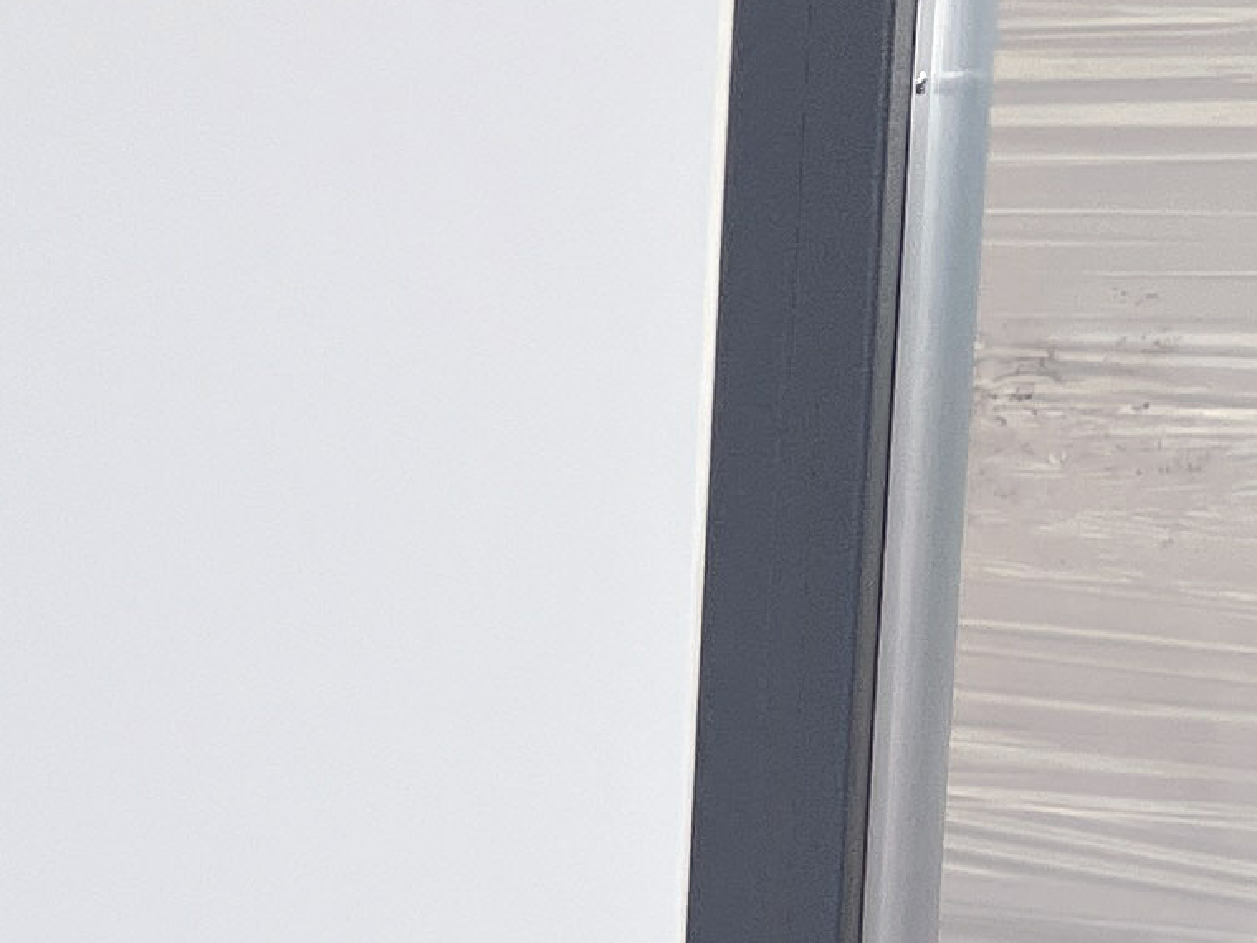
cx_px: -1308
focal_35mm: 138
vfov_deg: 10.5
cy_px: 1289
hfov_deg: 12.5
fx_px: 5011
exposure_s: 1/608
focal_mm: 5.1
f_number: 1.6
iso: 50
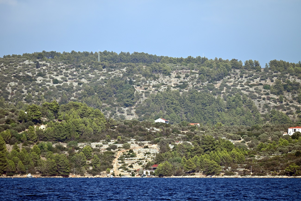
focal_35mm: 220
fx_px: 1840
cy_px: 100
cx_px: 150
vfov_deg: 6.2
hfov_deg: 9.4
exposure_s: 1/1000
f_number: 5.6
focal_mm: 220
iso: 160
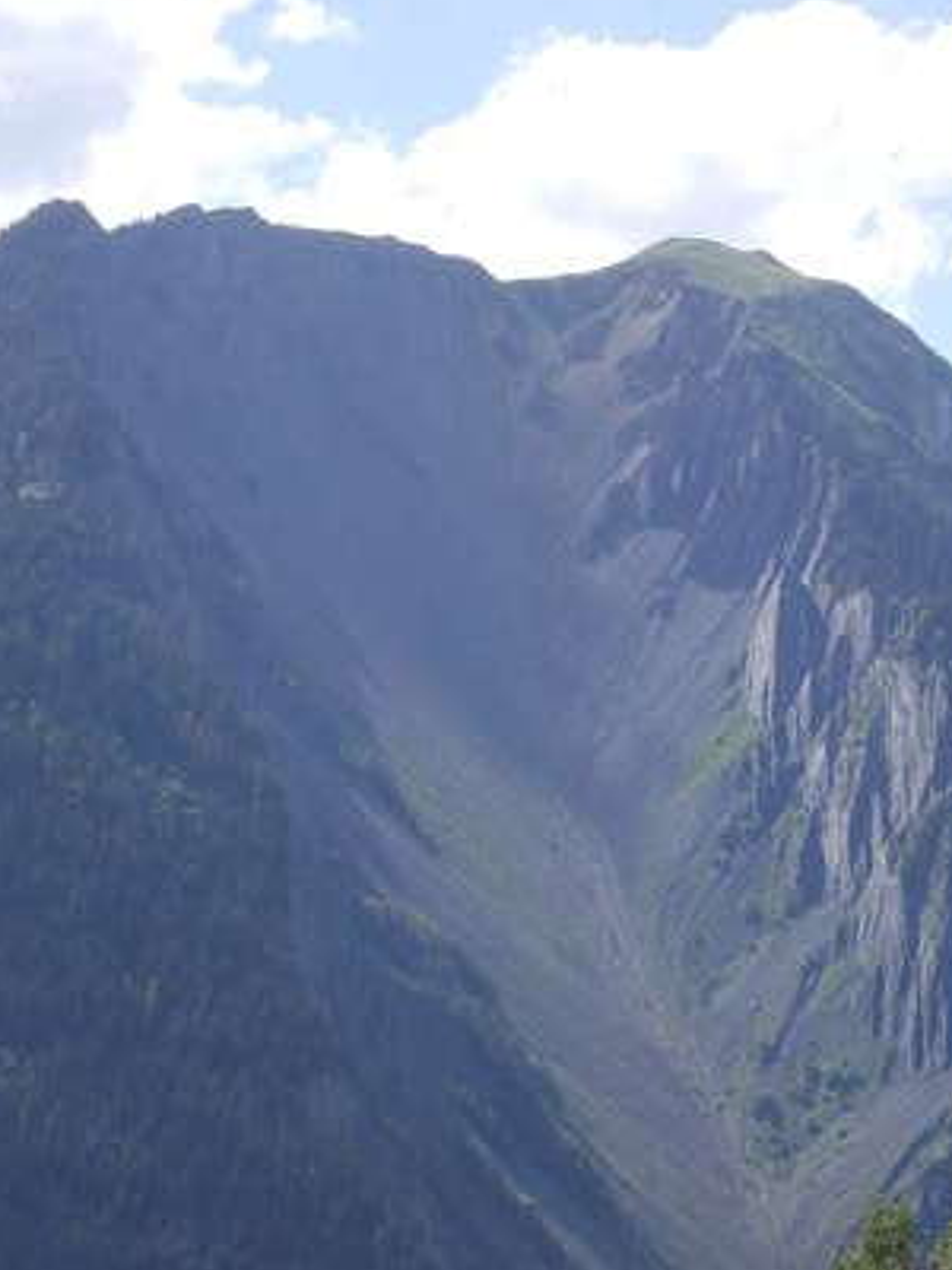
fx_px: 5280
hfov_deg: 10.3
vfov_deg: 13.7
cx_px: 444
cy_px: 749
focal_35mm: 144
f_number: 5.3
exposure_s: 1/320
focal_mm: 13.6
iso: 80
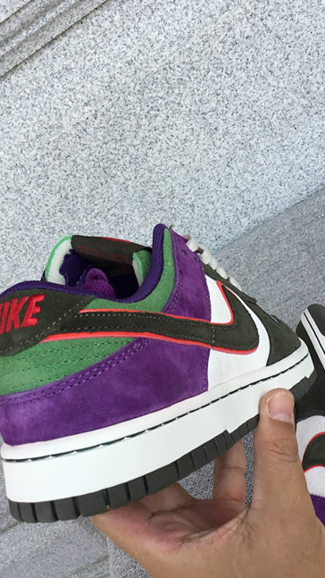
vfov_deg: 43.7
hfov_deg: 25.4
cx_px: 168
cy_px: 277
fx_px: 720
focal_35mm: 47
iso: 25
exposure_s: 1/418
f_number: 2.4
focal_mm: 3.3
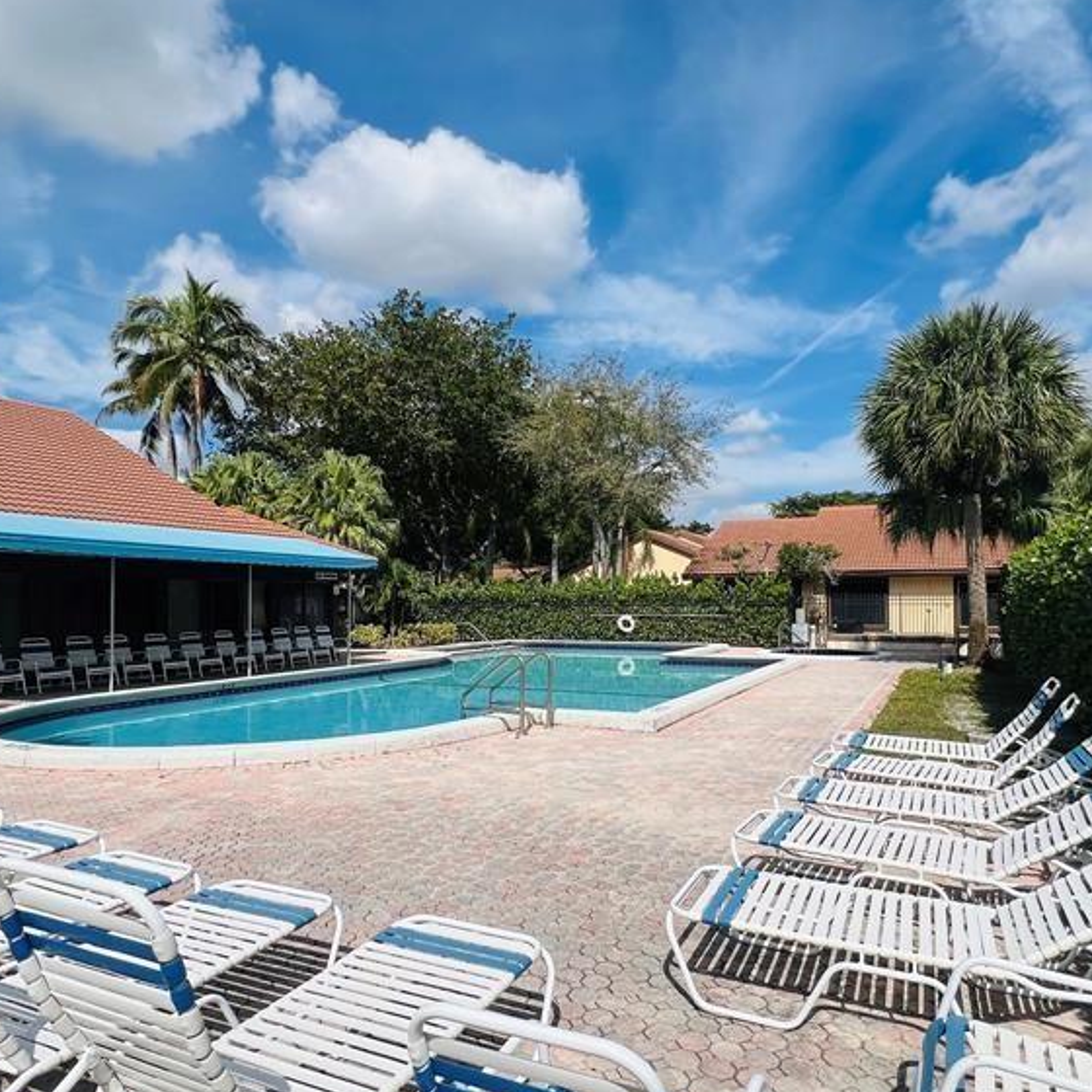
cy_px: 583
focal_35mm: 21
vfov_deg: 72.1
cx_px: 595
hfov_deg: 72.0
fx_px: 749
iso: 32
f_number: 1.8
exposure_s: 1/3215
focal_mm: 1.57
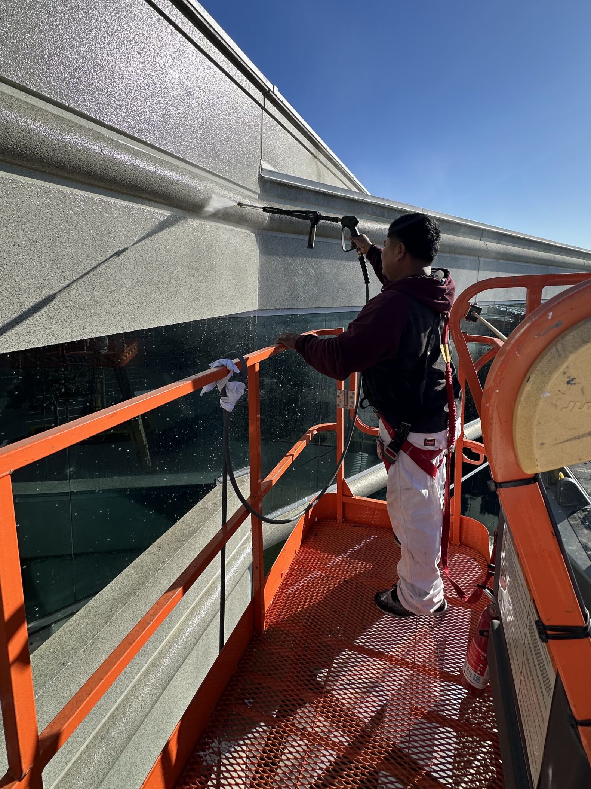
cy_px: 326
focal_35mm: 17
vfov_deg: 90.1
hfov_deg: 74.7
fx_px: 387
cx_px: 308
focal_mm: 2.22
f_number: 2.2
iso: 50
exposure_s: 1/1770
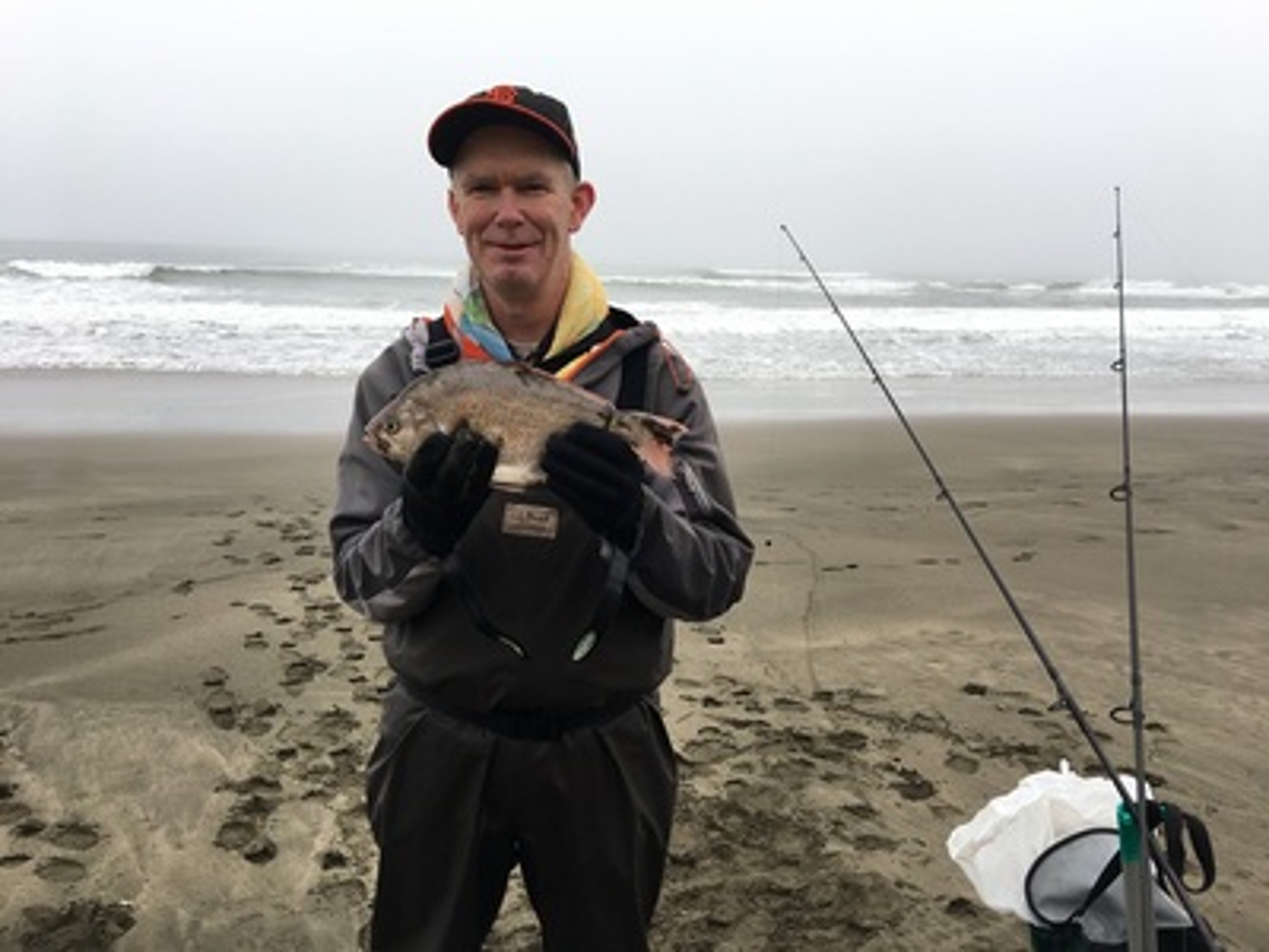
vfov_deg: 48.2
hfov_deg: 61.7
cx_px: 634
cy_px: 476
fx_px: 1063
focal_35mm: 29
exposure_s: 1/212
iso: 25
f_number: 2.2
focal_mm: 4.15
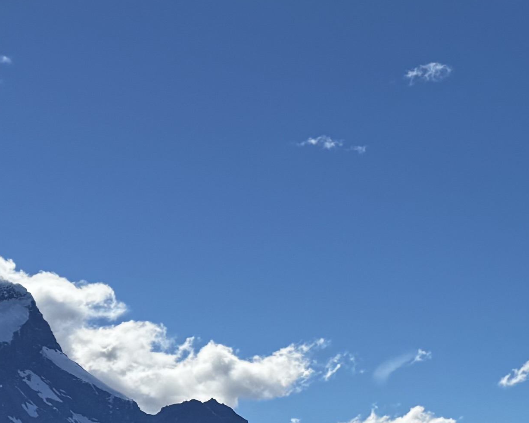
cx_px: 1080
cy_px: 560
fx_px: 1706
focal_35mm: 109
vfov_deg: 13.6
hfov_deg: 14.4
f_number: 1.78
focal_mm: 6.76
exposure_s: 1/6410
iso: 80
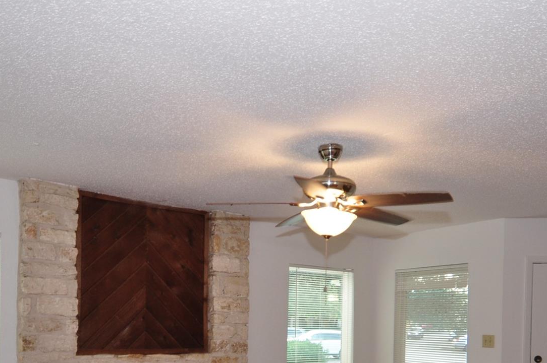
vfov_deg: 36.2
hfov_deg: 55.9
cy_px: 332
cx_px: 274
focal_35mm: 34
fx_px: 516
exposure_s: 1/80
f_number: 4
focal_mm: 12
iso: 400
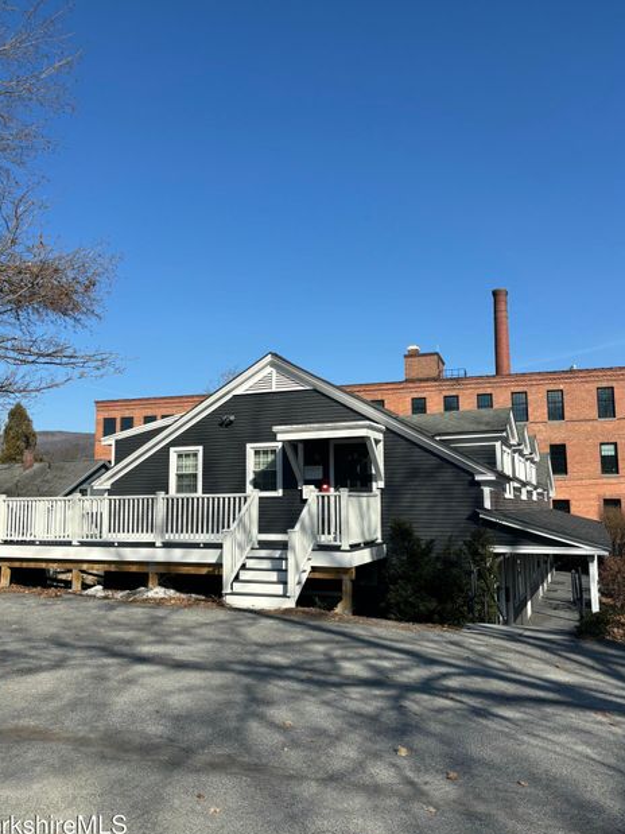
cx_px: 304
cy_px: 417
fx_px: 674
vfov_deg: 63.5
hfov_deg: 49.7
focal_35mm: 28
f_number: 1.6
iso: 50
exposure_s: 1/3650
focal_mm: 5.96
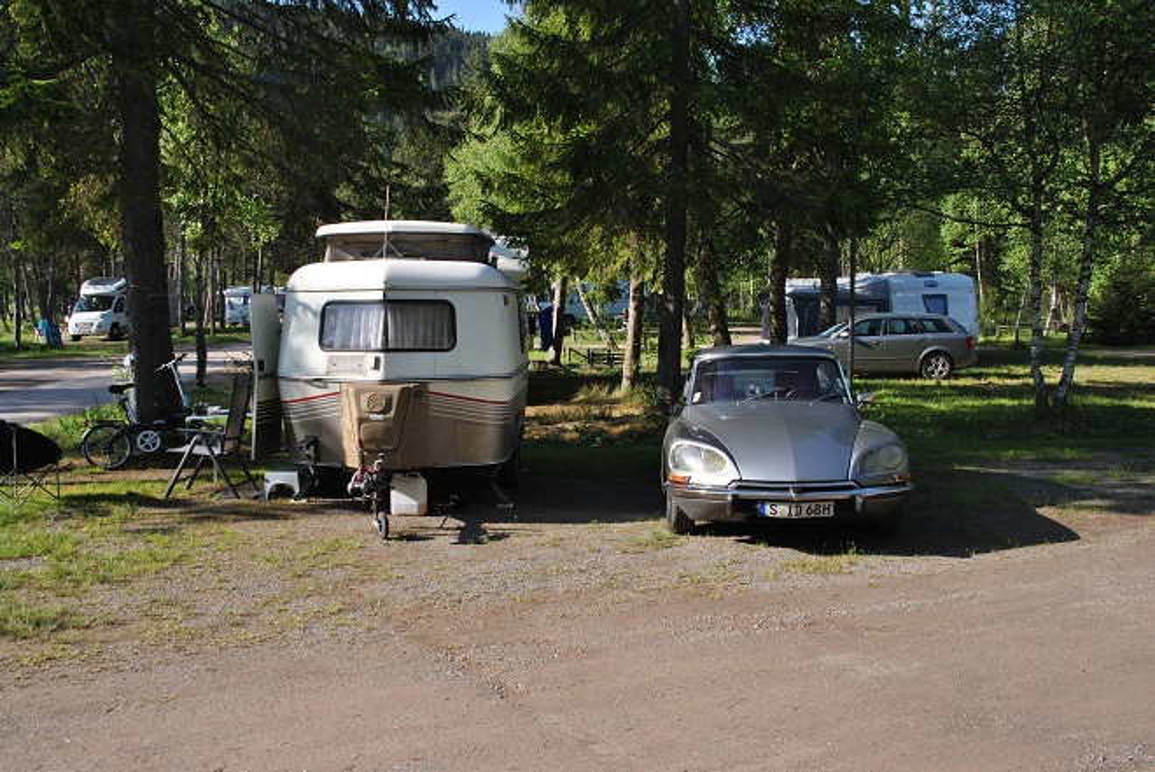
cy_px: 386
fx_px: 1252
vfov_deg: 34.3
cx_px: 578
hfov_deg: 49.5
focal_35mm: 39
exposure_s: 1/200
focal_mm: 26
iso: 100
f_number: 7.1
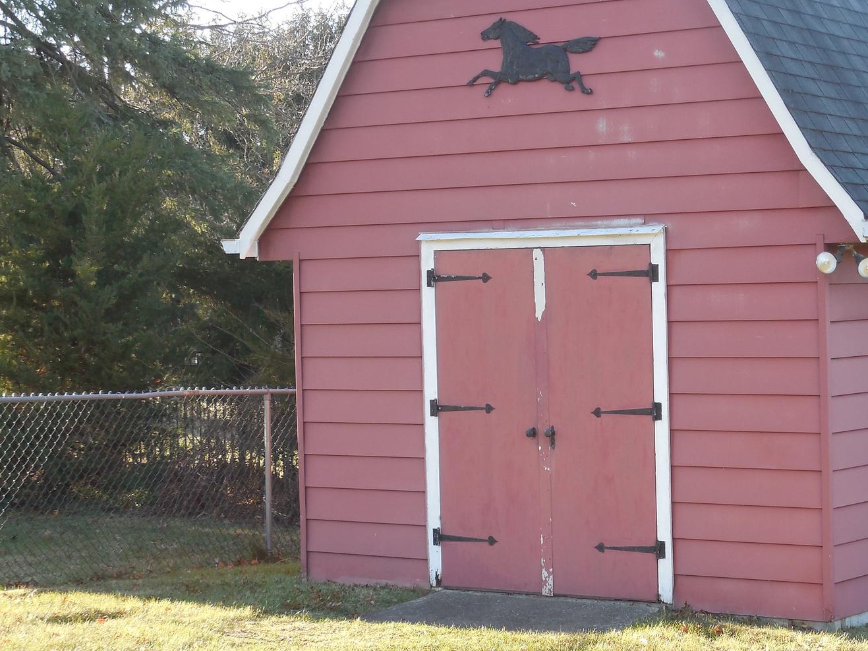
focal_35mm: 84
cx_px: 628
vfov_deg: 17.6
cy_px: 325
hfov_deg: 23.1
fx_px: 2106
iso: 125
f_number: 4.2
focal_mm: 9.8
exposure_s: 1/80
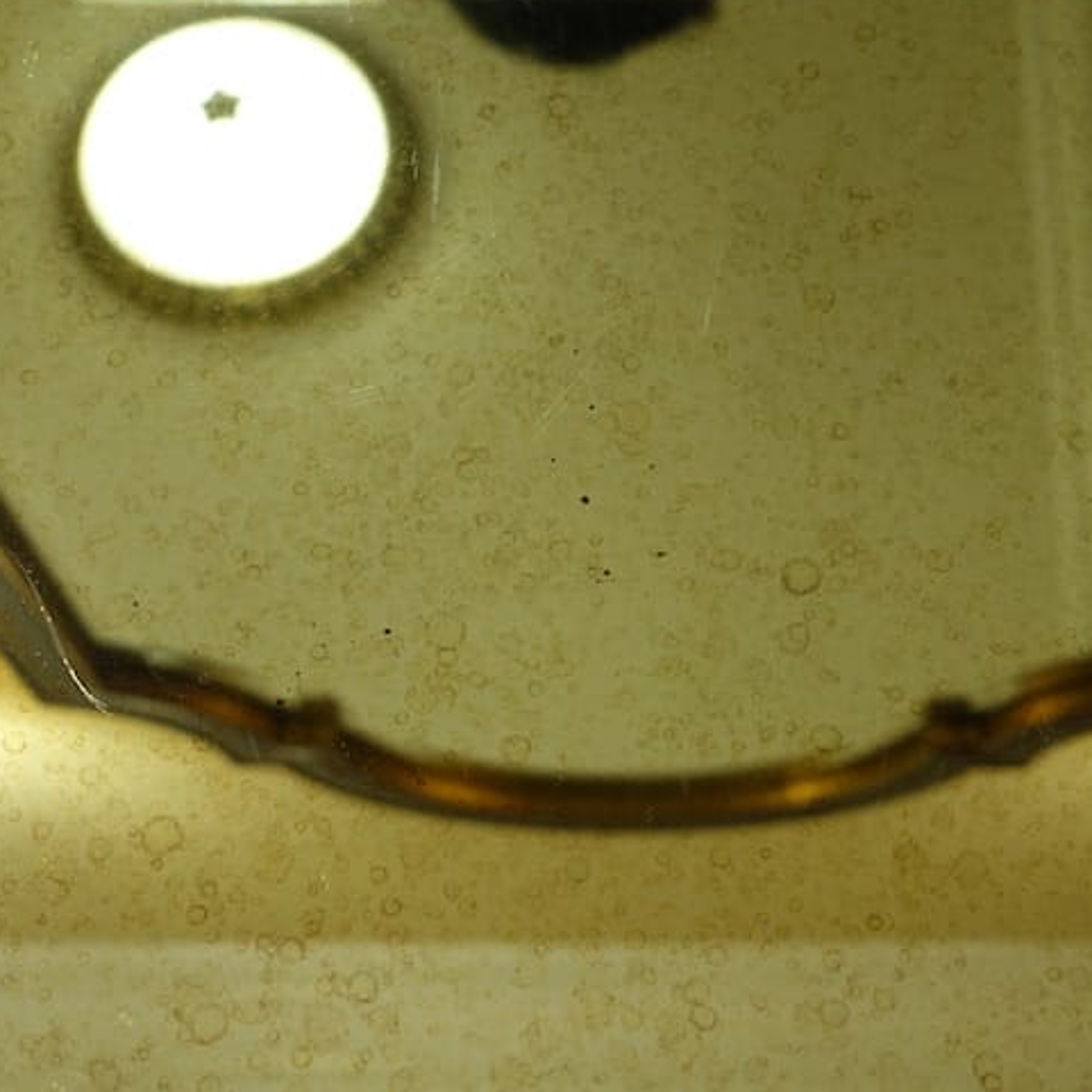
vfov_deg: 29.5
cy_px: 573
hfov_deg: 29.5
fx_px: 2070
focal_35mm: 58
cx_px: 568
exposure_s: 1/50
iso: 200
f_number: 2.8
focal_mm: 15.1
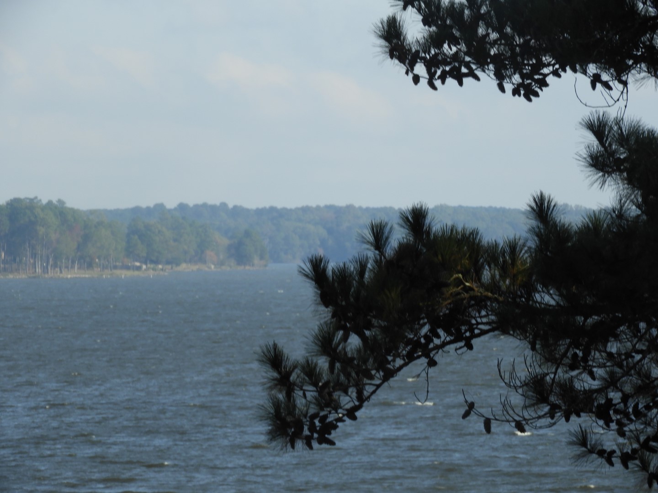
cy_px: 246
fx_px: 5703
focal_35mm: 300
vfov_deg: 5.0
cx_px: 329
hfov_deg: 6.6
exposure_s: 1/400
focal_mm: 53.7
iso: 100
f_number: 5.5
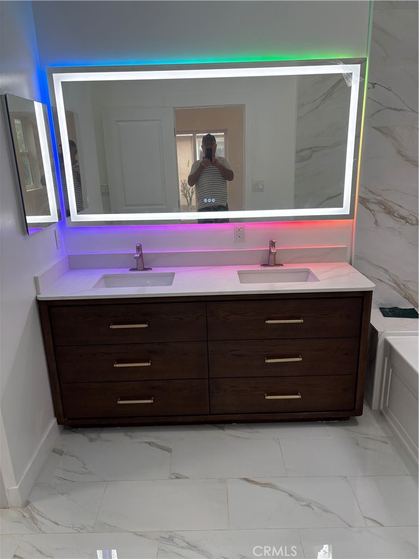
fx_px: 420
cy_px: 280
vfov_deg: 67.3
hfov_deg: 53.1
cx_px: 210
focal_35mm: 26
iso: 80
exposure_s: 1/148
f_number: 1.6
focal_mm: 5.96
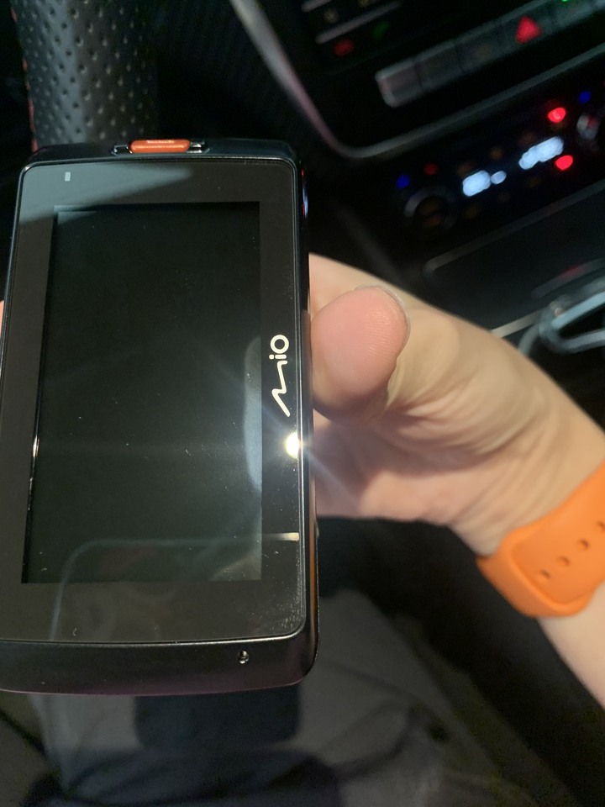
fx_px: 606
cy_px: 404
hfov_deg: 53.1
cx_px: 302
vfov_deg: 67.3
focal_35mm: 26
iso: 500
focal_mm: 4.25
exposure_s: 1/25
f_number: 1.8
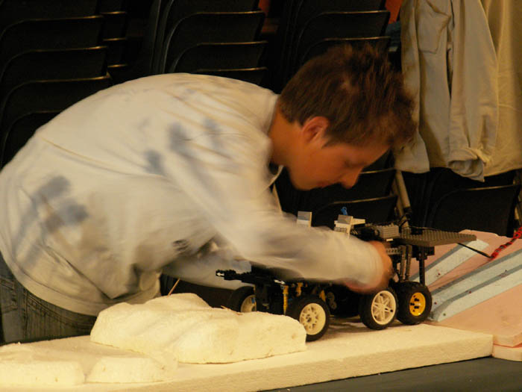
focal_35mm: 155
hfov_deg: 12.7
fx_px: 2337
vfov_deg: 9.6
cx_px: 261
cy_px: 196
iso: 160
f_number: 4
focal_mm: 25.31
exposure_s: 1/4
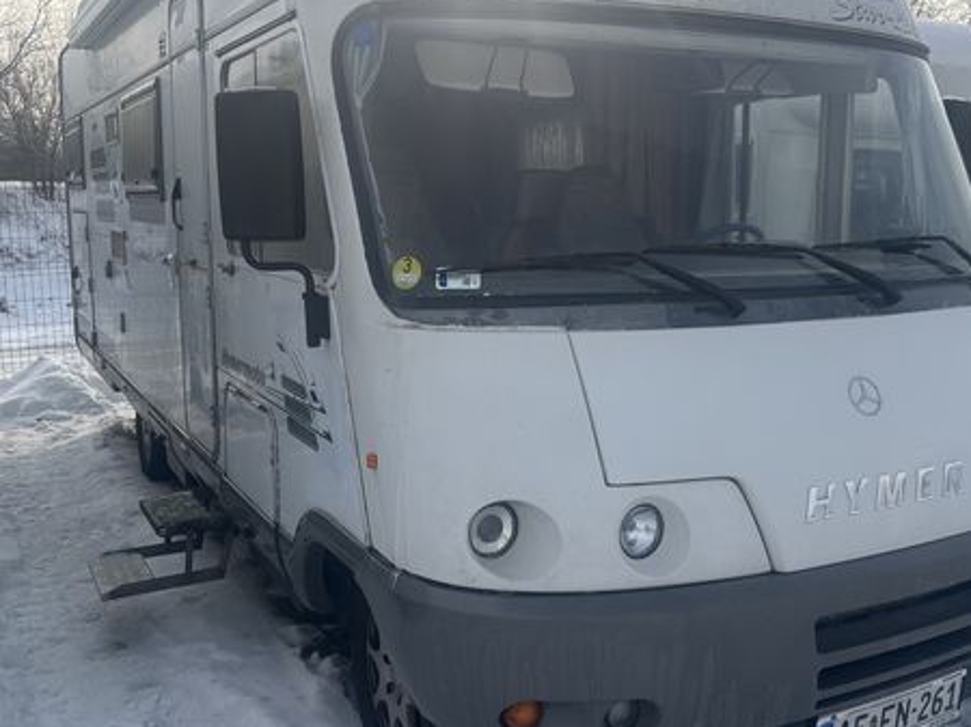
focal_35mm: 37
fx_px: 1037
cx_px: 552
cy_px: 334
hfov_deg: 50.0
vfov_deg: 38.6
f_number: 1.6
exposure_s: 1/7194
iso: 50
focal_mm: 5.96
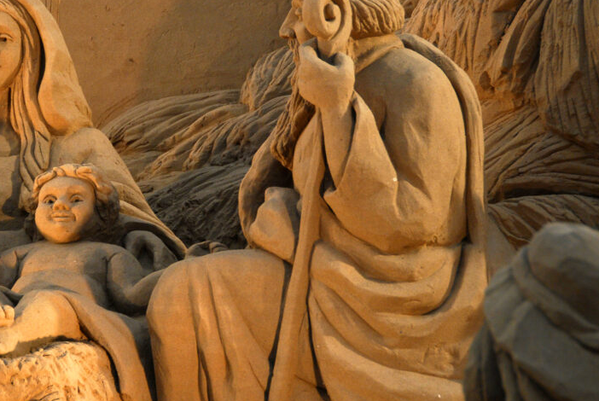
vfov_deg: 6.6
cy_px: 206
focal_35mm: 208
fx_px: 3461
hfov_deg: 9.9
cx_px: 216
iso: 400
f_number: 5.3
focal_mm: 95
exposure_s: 1/13
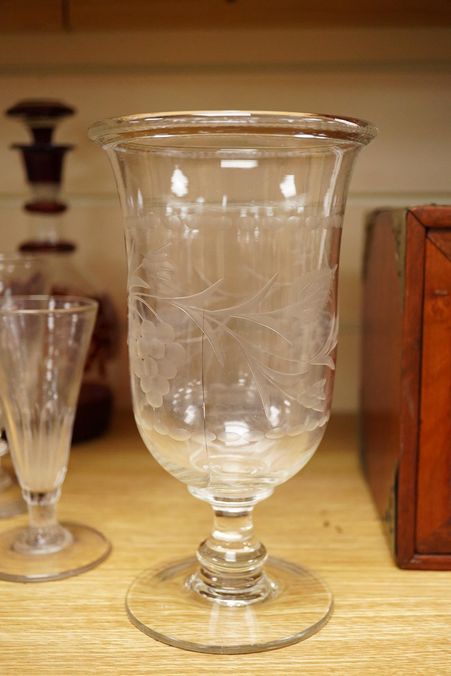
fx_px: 846
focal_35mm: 45
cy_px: 338
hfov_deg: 29.9
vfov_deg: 43.6
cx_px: 226
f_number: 3.5
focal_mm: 30
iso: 2500
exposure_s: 1/320
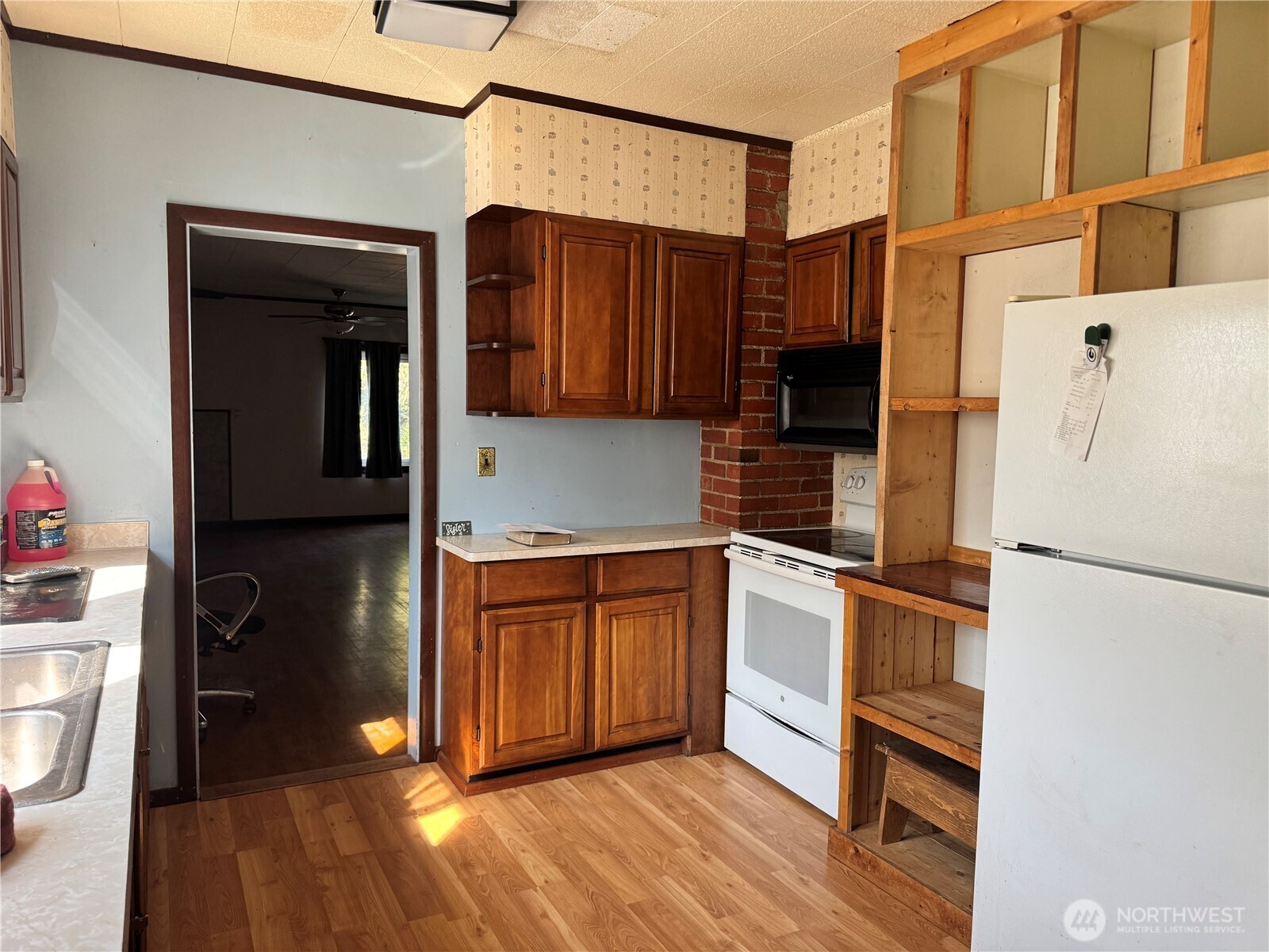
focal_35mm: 24
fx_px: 880
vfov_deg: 56.8
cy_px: 476
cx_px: 634
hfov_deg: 71.6
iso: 200
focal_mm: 6.76
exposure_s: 1/121
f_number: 1.78
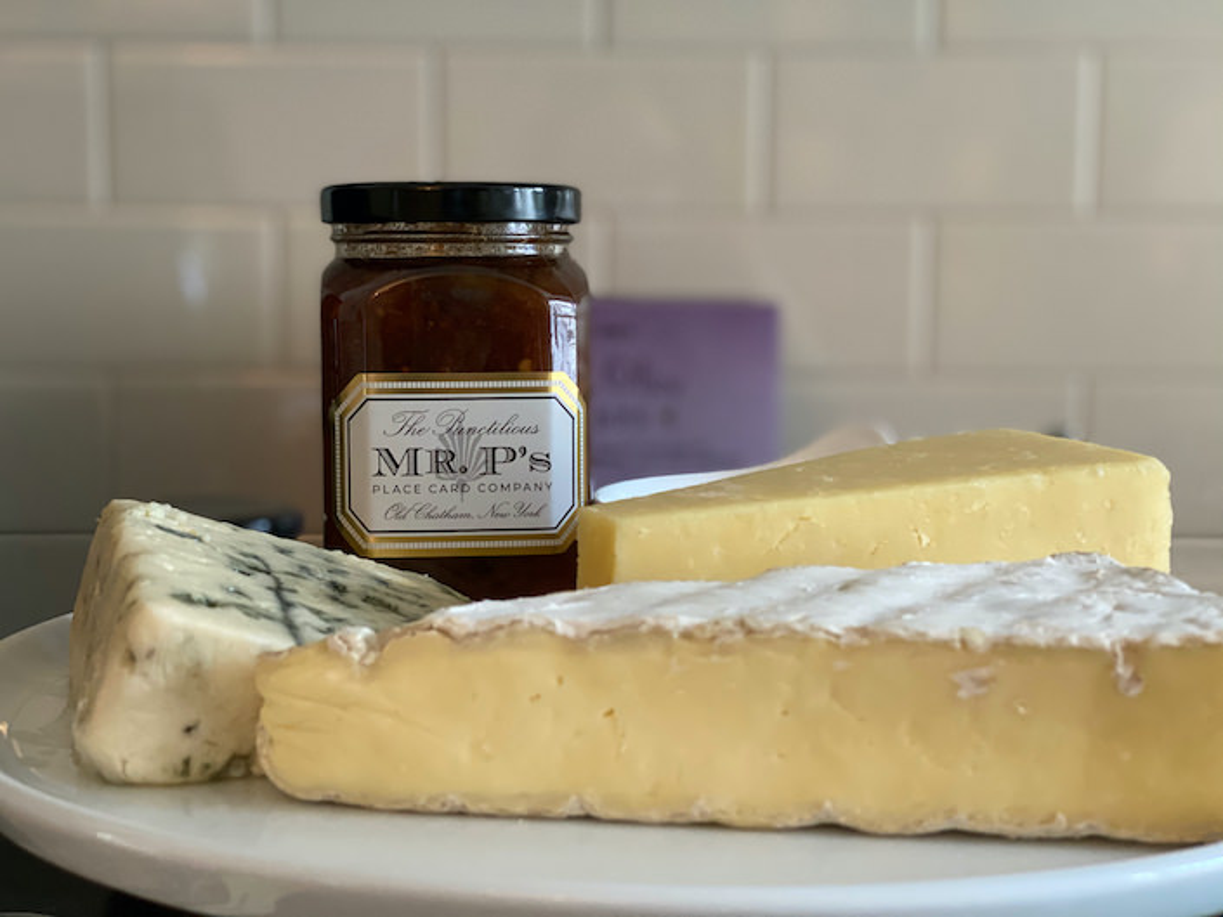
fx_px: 1837
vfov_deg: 28.0
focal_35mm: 52
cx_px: 612
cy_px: 458
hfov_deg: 36.8
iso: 320
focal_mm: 6
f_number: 2
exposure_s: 1/40
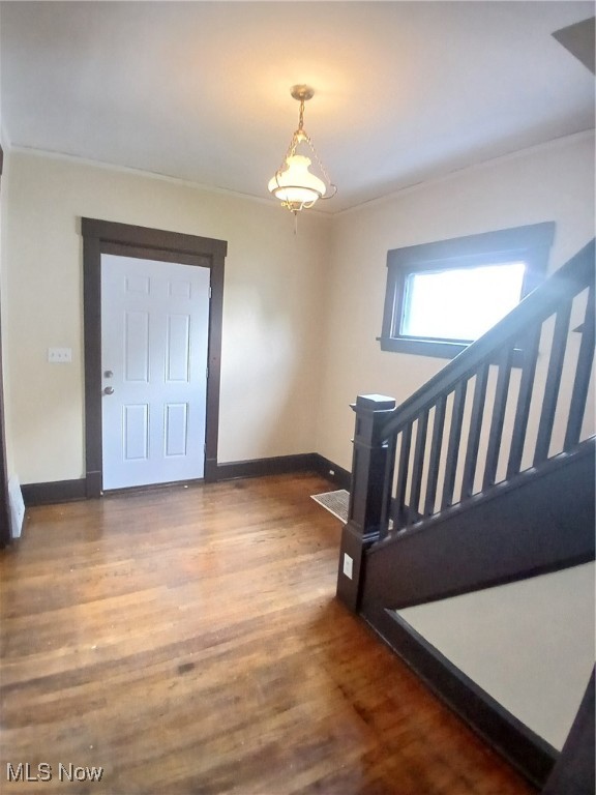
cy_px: 398
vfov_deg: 91.0
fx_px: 390
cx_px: 298
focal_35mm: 17
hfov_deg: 74.7
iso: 500
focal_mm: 1.4
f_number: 2.2
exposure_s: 1/24
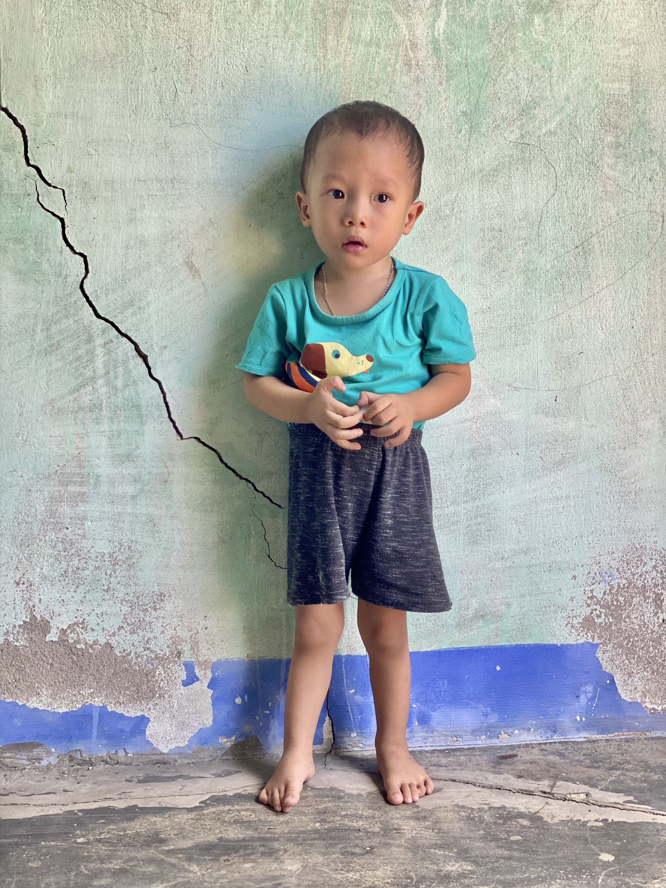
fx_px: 1334
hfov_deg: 28.0
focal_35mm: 52
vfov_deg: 36.8
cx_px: 333
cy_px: 444
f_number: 2
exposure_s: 1/122
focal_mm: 6
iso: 50
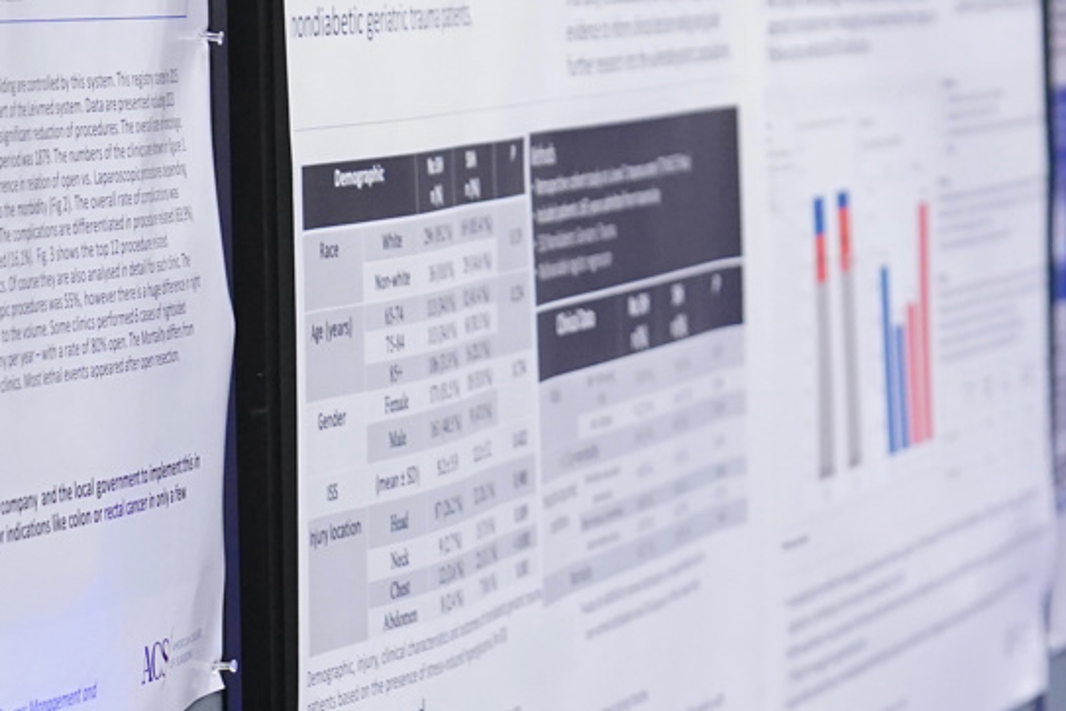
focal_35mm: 237
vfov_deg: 5.8
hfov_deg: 8.6
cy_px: 385
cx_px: 1215
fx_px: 7017
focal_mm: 67
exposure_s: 1/320
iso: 3200
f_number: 2.8
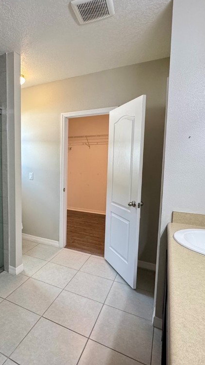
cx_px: 50
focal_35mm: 21
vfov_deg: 83.8
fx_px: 203
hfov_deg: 51.2
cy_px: 179
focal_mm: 2.22
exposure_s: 1/120
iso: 250
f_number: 2.2
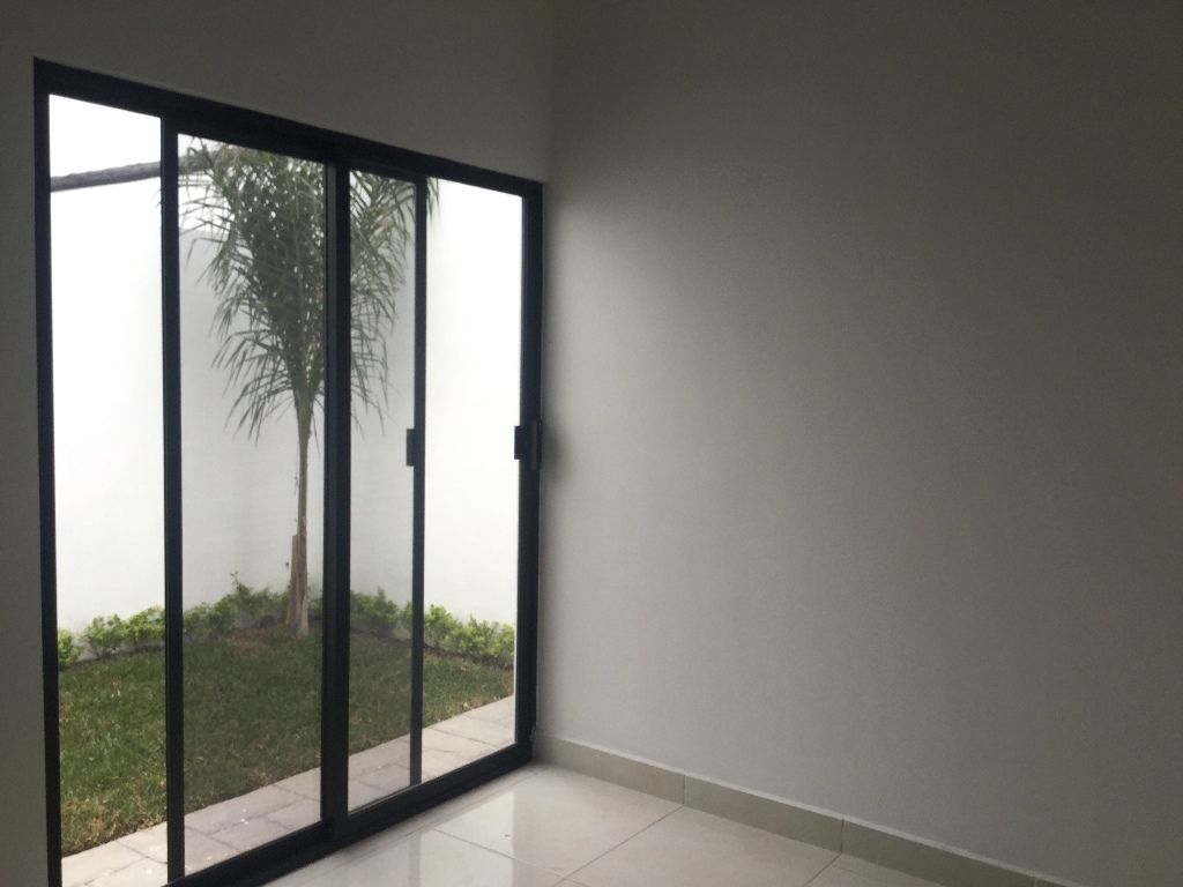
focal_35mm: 31
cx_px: 592
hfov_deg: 58.4
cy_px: 444
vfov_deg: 45.4
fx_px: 1059
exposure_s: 1/120
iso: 25
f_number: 2.4
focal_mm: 3.3
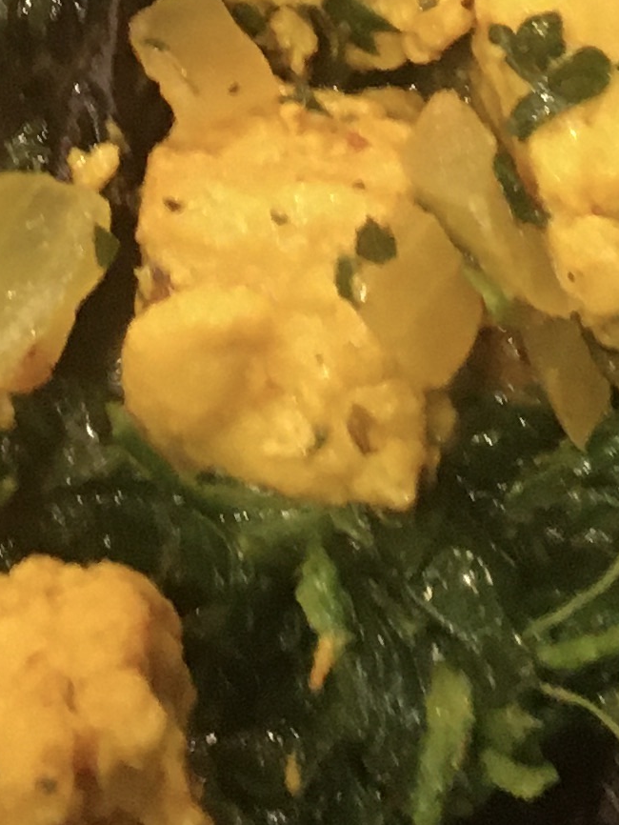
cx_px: 286
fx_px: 3217
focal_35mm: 135
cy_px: -513
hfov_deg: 11.0
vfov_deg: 13.5
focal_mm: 4.15
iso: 200
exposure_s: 1/17
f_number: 2.2
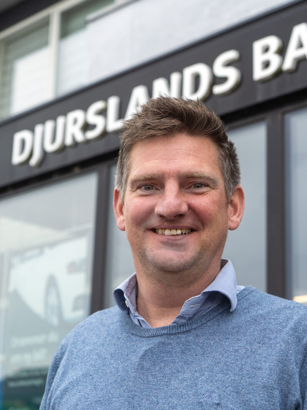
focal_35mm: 68
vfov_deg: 28.6
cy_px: 205
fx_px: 804
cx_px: 209
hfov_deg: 21.5
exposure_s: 1/320
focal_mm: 47
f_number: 4
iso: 320
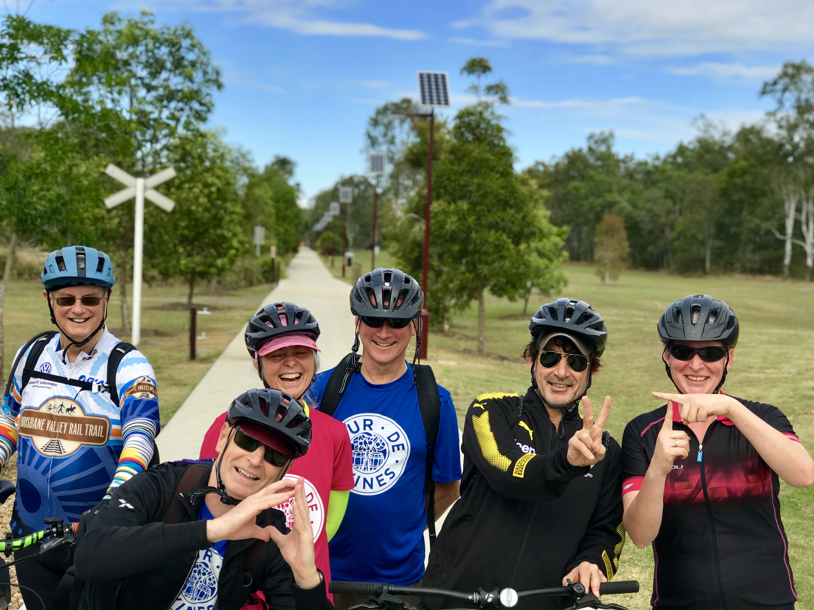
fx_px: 1340
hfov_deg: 33.8
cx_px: 407
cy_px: 305
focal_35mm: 57
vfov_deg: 25.7
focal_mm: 6.6
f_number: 2.8
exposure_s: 1/567
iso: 20
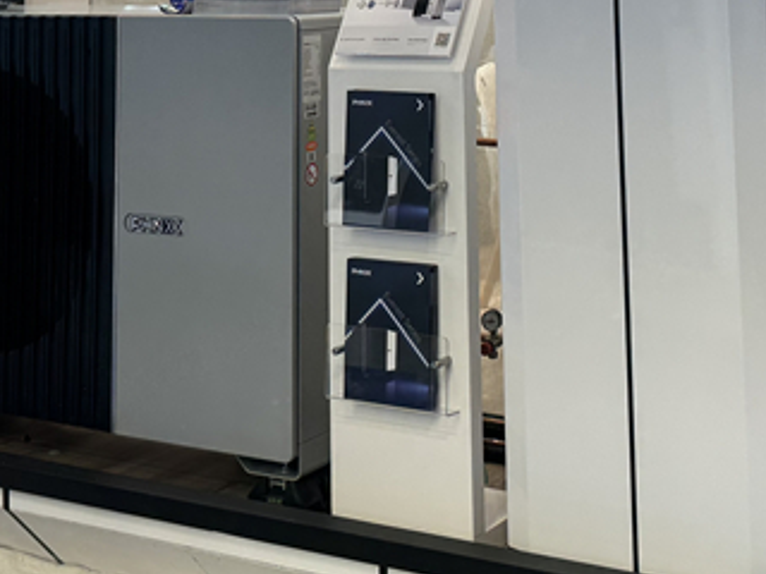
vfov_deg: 18.2
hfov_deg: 26.0
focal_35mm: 75
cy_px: -182
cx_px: 433
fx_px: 1660
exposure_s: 1/100
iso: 64
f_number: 1.78
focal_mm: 6.86
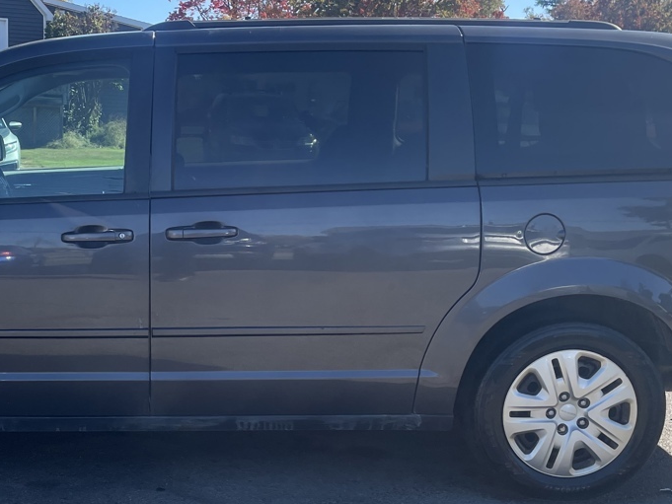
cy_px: 296
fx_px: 1068
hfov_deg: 34.2
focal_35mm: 55
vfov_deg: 26.5
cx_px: 164
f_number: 1.6
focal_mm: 4.2
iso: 32
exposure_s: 1/1233
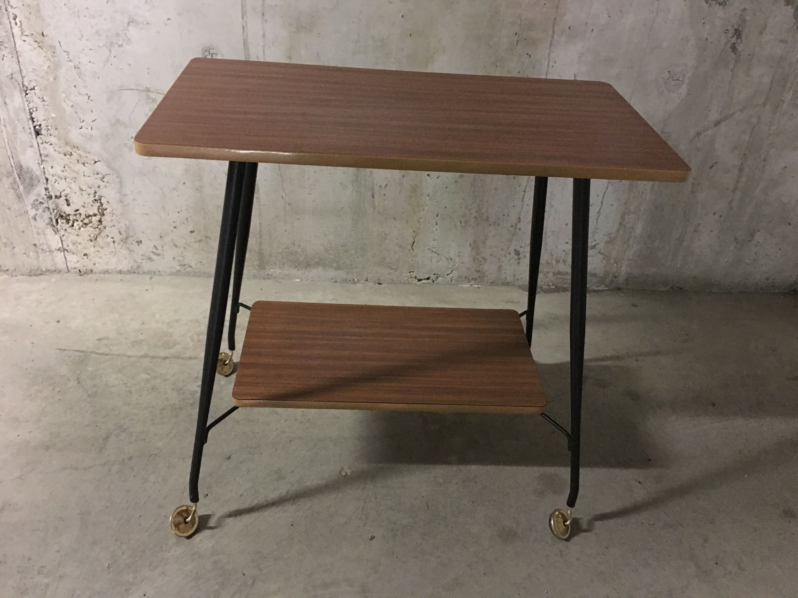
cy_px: 299
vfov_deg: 48.2
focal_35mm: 29
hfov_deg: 61.7
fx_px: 669
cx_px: 399
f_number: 2.2
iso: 125
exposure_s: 1/4
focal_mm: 4.15
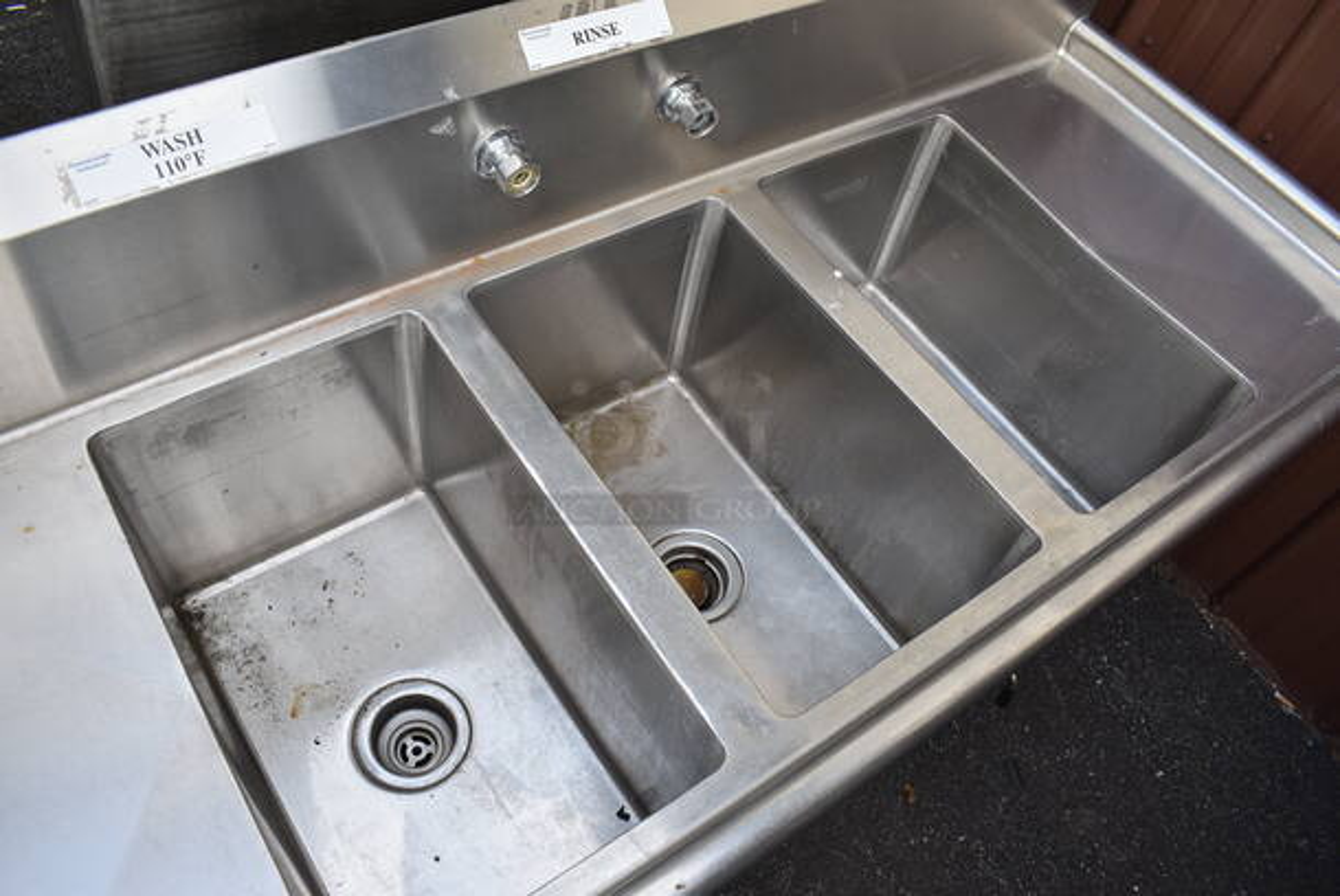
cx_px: 670
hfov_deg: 67.3
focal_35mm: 27
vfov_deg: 48.0
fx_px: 1006
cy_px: 448
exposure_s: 1/250
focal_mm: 18
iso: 200
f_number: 7.1
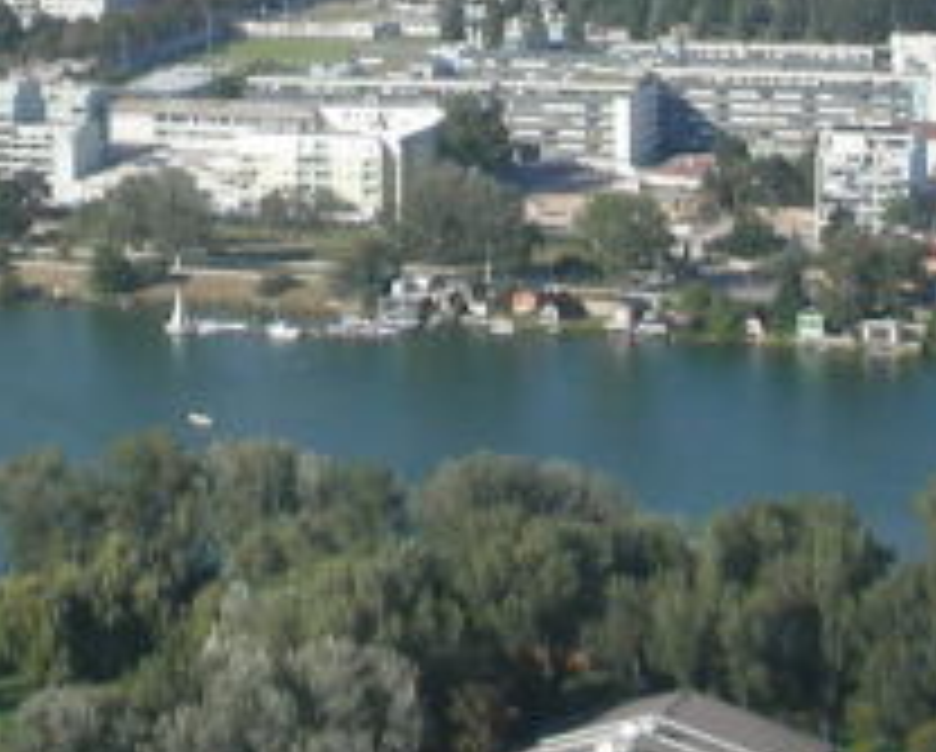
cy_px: -374
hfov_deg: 11.4
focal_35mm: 168
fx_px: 4660
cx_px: 207
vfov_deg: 9.0
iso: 50
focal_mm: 5.8
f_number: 8.5
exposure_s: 1/74.8
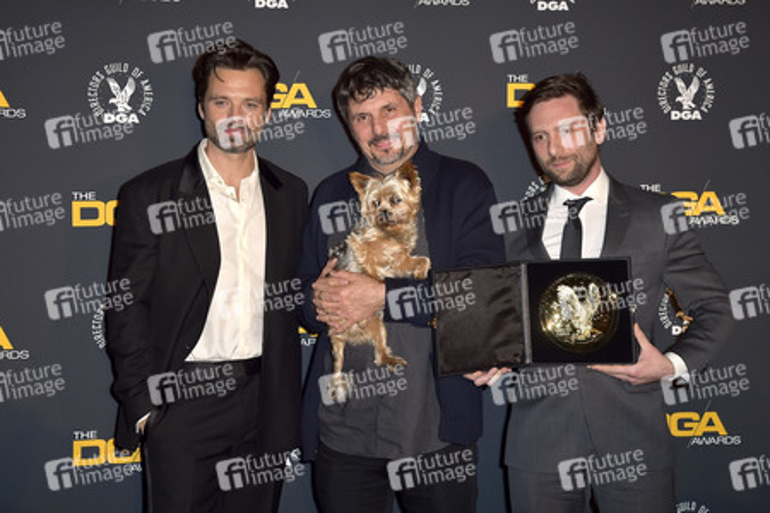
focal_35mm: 75
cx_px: 385
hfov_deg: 27.0
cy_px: 256
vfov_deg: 18.2
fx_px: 1604
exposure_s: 1/250
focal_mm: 75
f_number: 6.3
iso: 500
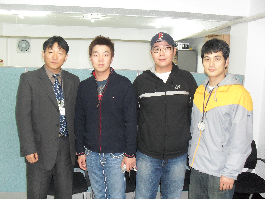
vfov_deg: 37.7
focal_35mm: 38
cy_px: 100
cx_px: 132
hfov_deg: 49.0
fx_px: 291
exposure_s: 1/45
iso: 160
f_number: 2.8
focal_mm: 6.3
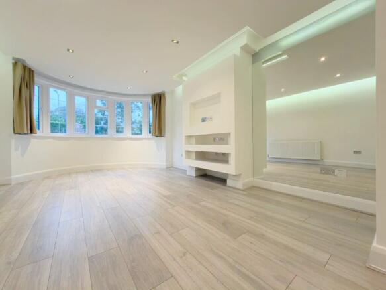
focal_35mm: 14
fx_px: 156
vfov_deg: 85.7
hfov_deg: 102.1
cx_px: 193
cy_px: 145
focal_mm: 2.22
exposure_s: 1/25
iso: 125
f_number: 2.2
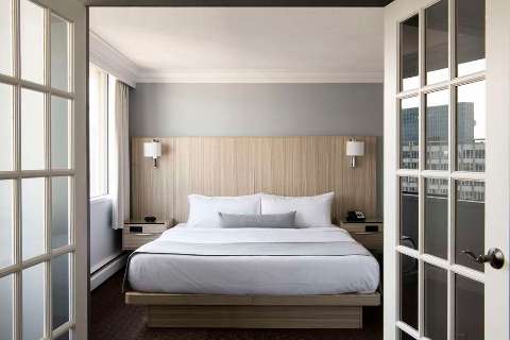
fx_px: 453
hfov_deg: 58.7
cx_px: 255
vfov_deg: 41.1
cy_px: 170
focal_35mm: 32
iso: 100
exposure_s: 1/6
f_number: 11
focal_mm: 32
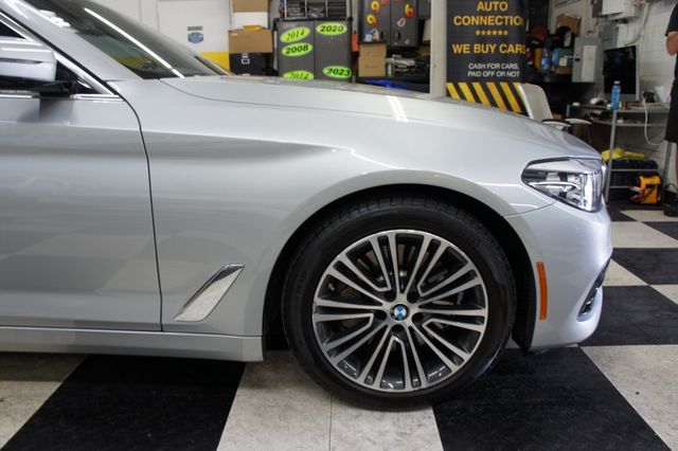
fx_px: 508
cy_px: 226
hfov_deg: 67.4
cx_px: 339
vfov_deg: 47.9
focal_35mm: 27
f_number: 3.5
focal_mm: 18
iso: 200
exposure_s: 1/30
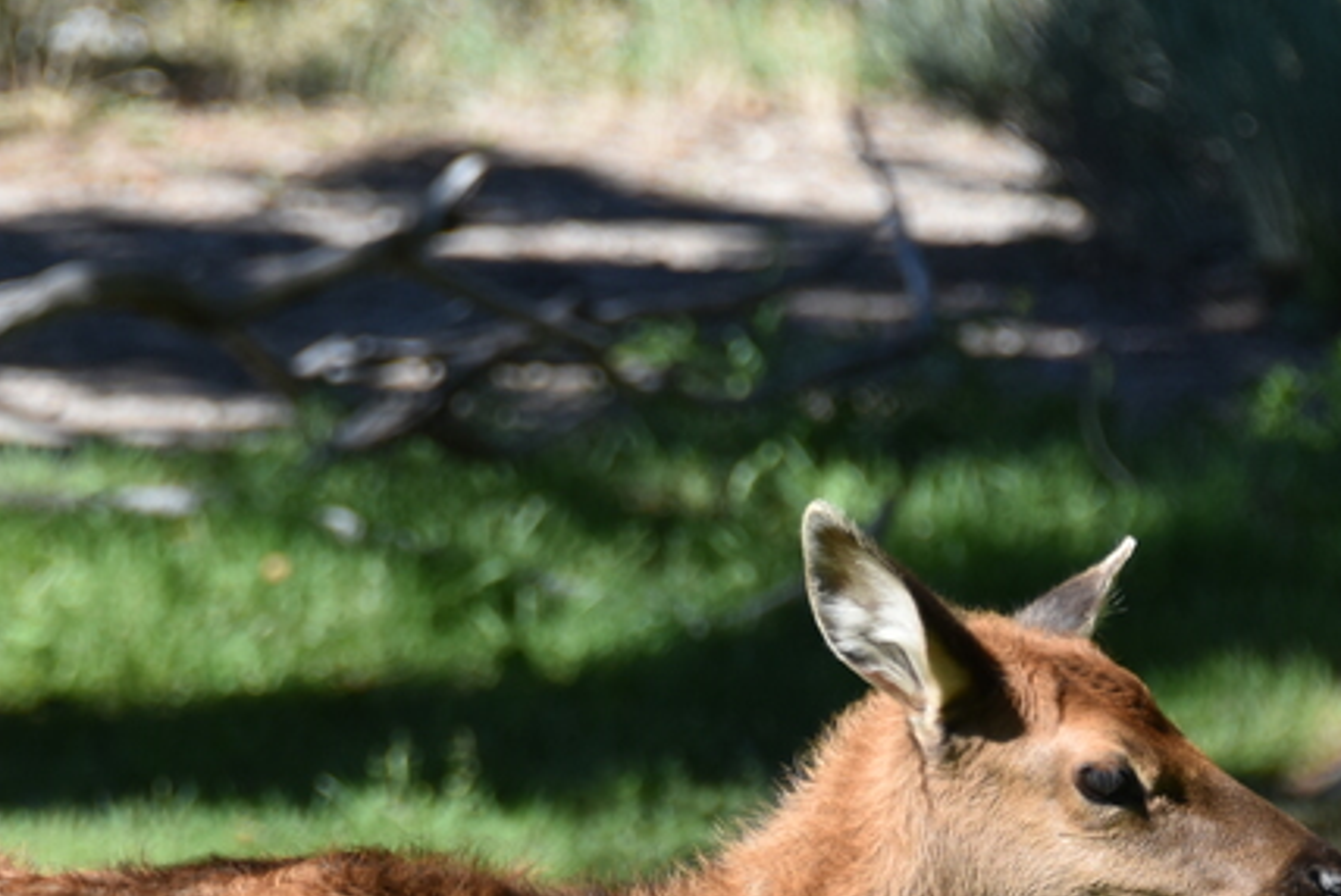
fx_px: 20053
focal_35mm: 538
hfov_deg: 3.8
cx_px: 379
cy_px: 1234
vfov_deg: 2.6
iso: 200
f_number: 5.6
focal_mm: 180
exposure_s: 1/400
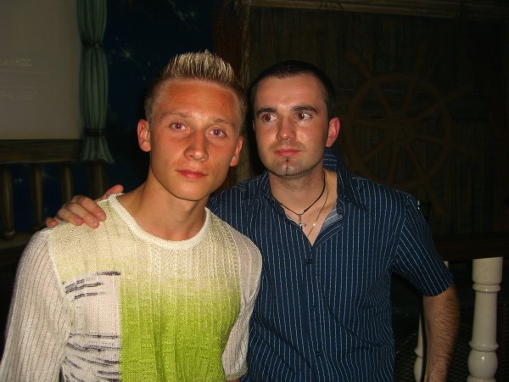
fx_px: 559
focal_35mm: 38
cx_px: 254
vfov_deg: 37.7
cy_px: 191
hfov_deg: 49.0
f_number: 2.8
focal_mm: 7.9
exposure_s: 1/60
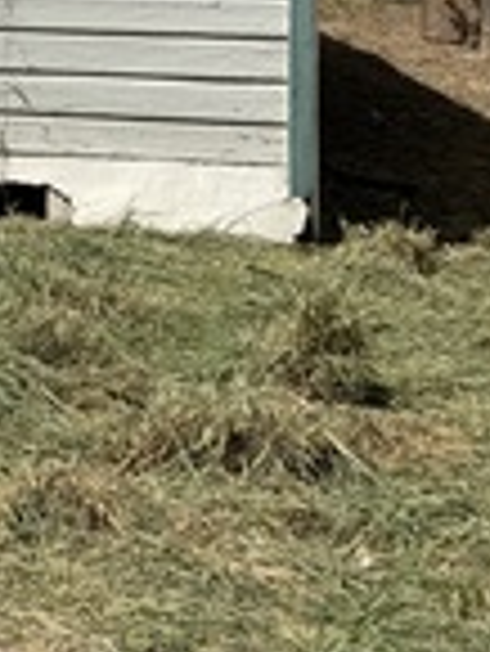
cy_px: -162
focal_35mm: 106
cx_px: -459
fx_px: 1998
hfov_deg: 12.5
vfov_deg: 17.5
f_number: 1.78
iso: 80
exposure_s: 1/6410
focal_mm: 6.76
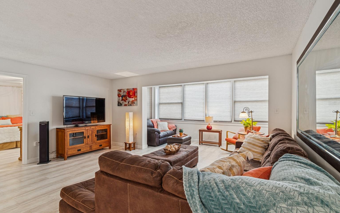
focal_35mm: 16
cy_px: 103
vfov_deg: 71.2
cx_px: 170
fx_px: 148
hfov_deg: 97.8
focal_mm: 10
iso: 100
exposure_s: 1
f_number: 8
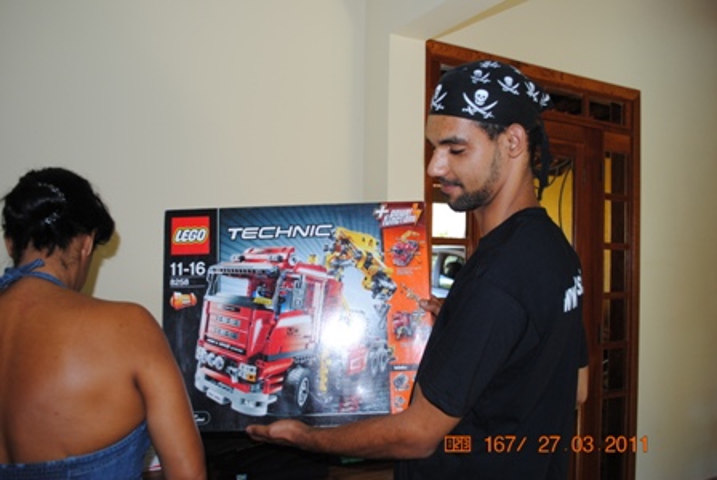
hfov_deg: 61.9
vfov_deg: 43.7
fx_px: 598
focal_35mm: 30
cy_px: 240
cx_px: 358
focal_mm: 20
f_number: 3.8
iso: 200
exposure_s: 1/60
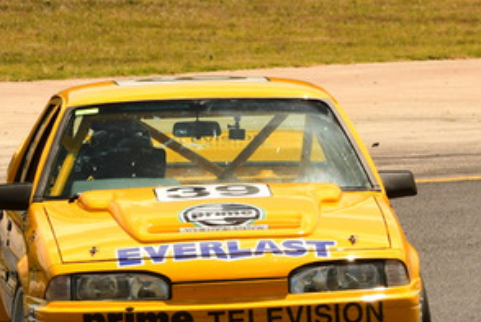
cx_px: 435
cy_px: 80
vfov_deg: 1.4
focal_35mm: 1019
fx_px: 13635
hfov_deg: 2.0
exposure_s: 1/640
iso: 320
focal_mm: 250
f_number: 11
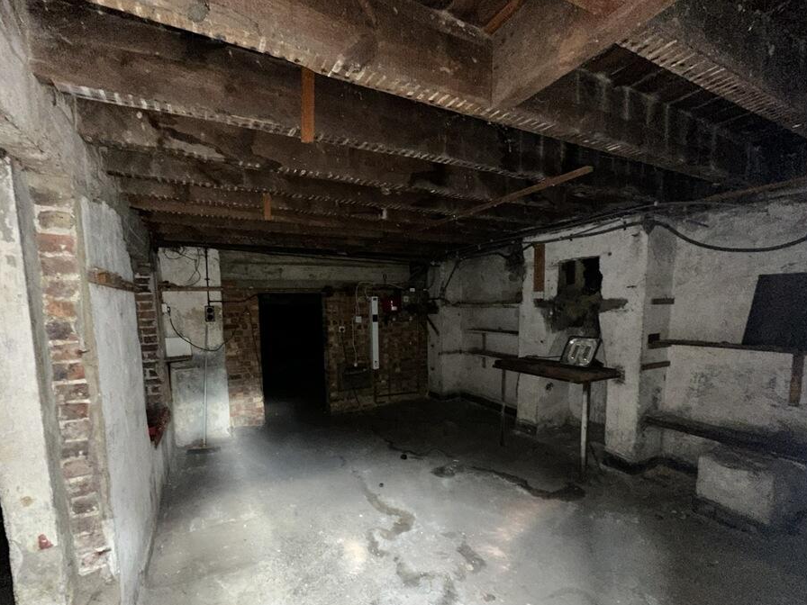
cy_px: 345
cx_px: 373
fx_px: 373
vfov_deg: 77.7
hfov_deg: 94.3
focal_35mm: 16
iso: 250
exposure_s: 1/36
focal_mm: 2.22
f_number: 2.2
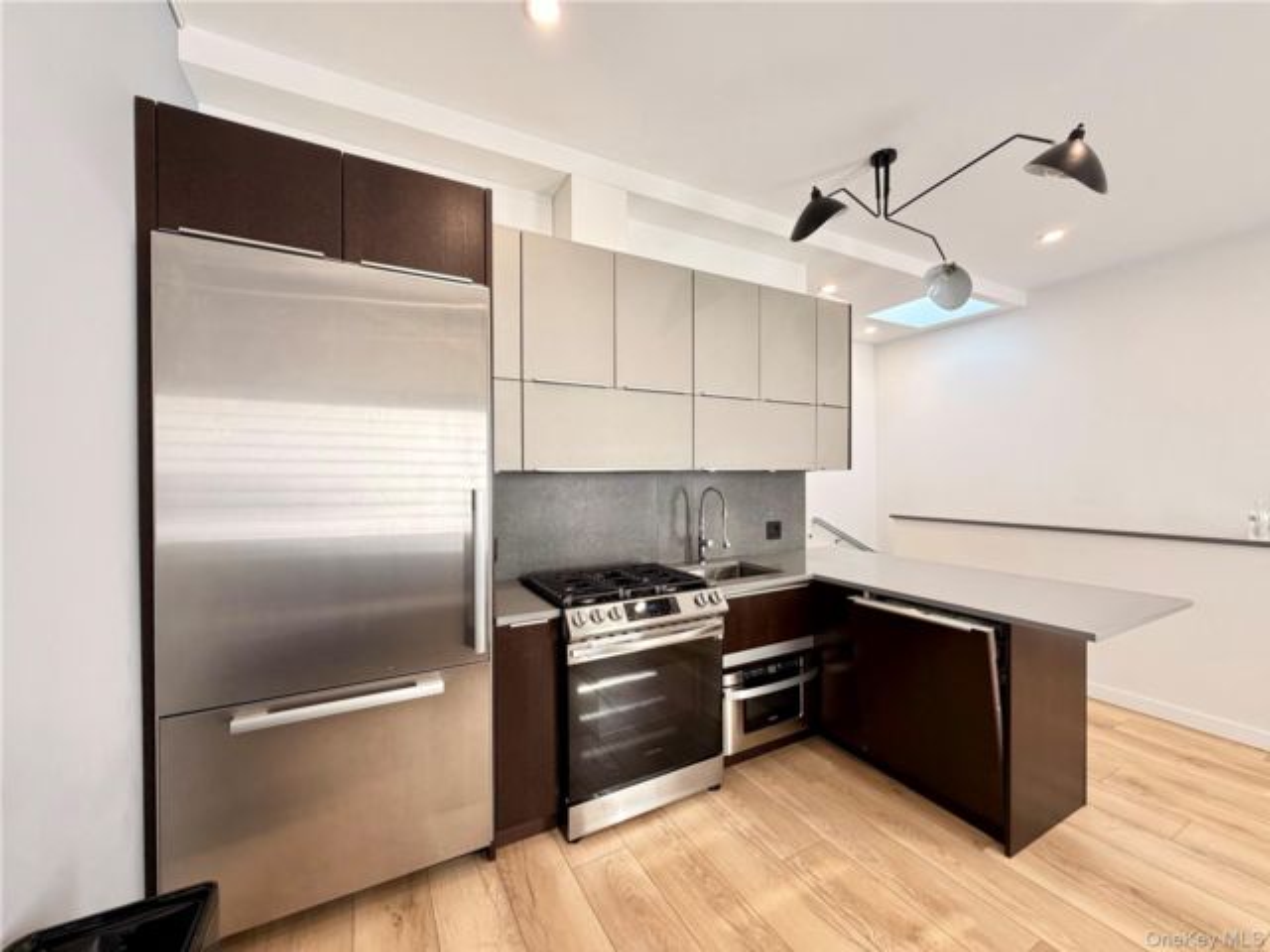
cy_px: 476
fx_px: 514
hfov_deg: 102.1
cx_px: 635
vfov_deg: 85.7
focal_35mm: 14
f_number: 2.2
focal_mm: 2.22
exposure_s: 1/88
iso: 320
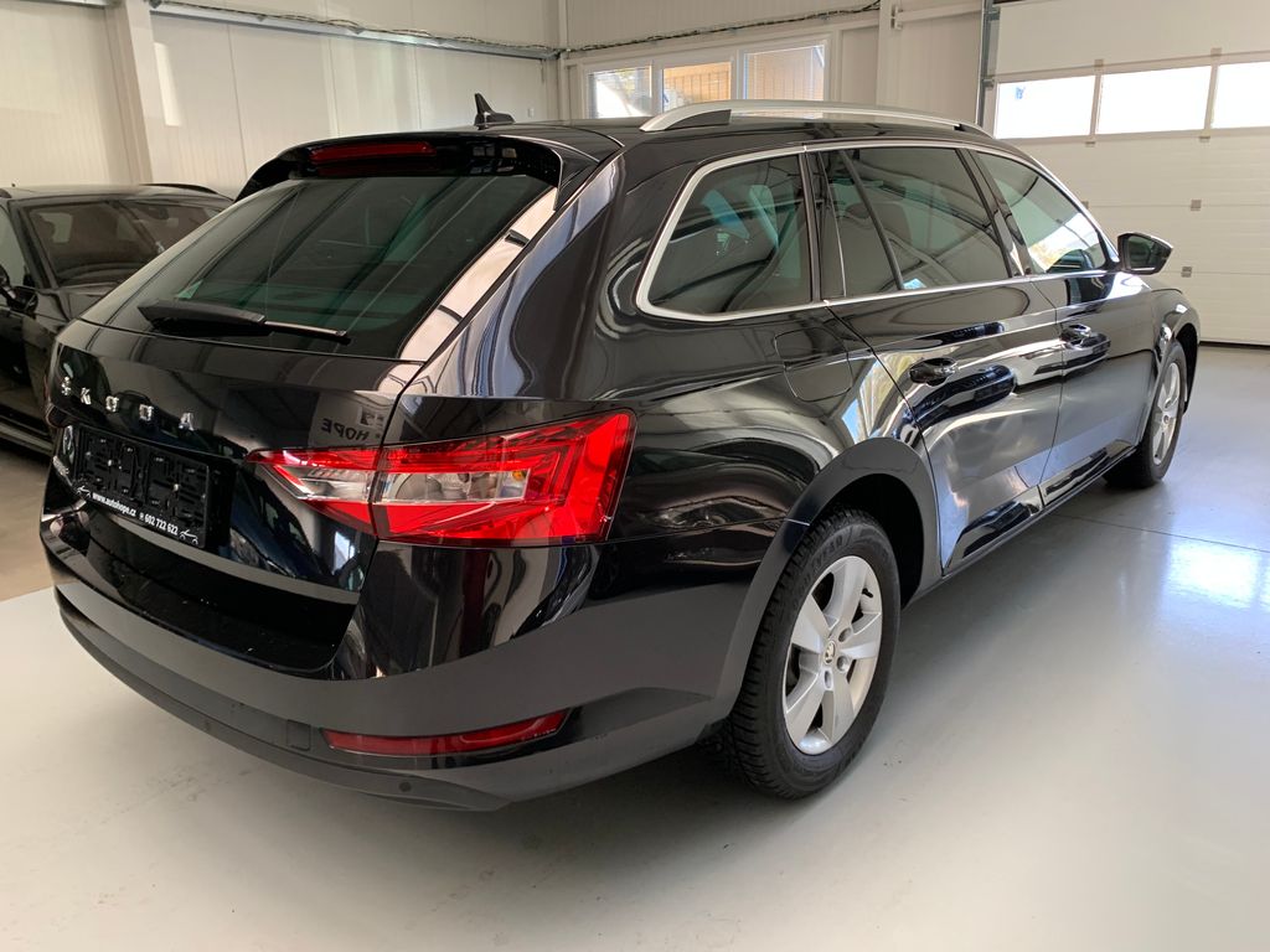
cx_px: 635
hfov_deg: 67.3
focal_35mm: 26
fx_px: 954
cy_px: 476
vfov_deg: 53.1
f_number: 1.8
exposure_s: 1/60
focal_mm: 4.25
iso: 160
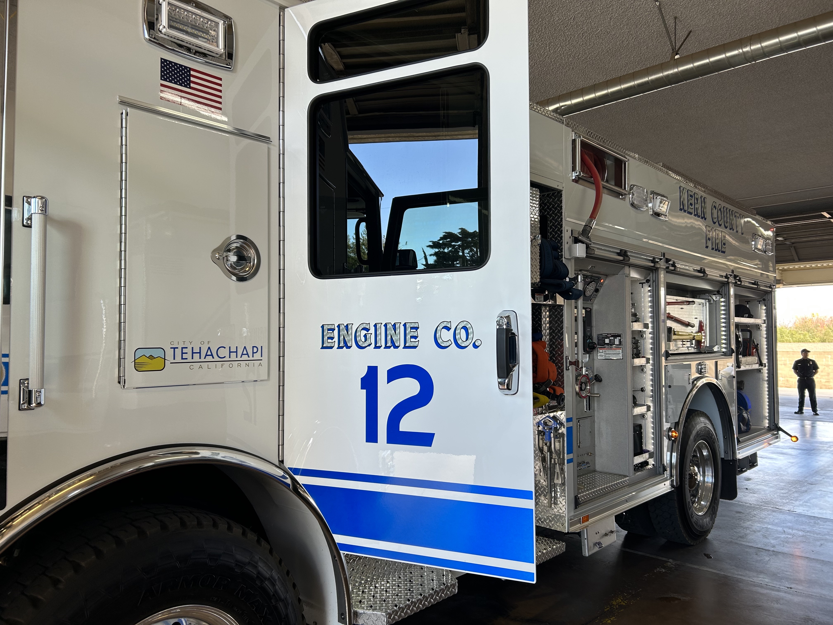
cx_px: 416
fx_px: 626
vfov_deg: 53.1
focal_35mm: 26
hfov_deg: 67.3
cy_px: 312
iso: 32
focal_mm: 5.7
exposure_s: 1/121
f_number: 1.5
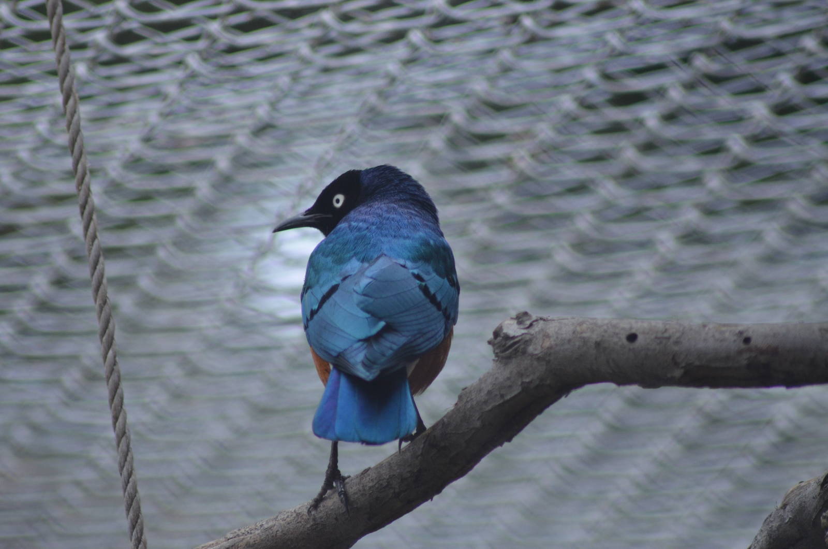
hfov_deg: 4.6
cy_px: 274
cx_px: 414
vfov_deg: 3.0
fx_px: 10329
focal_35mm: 450
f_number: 5.6
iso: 800
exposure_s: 1/800
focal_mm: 300
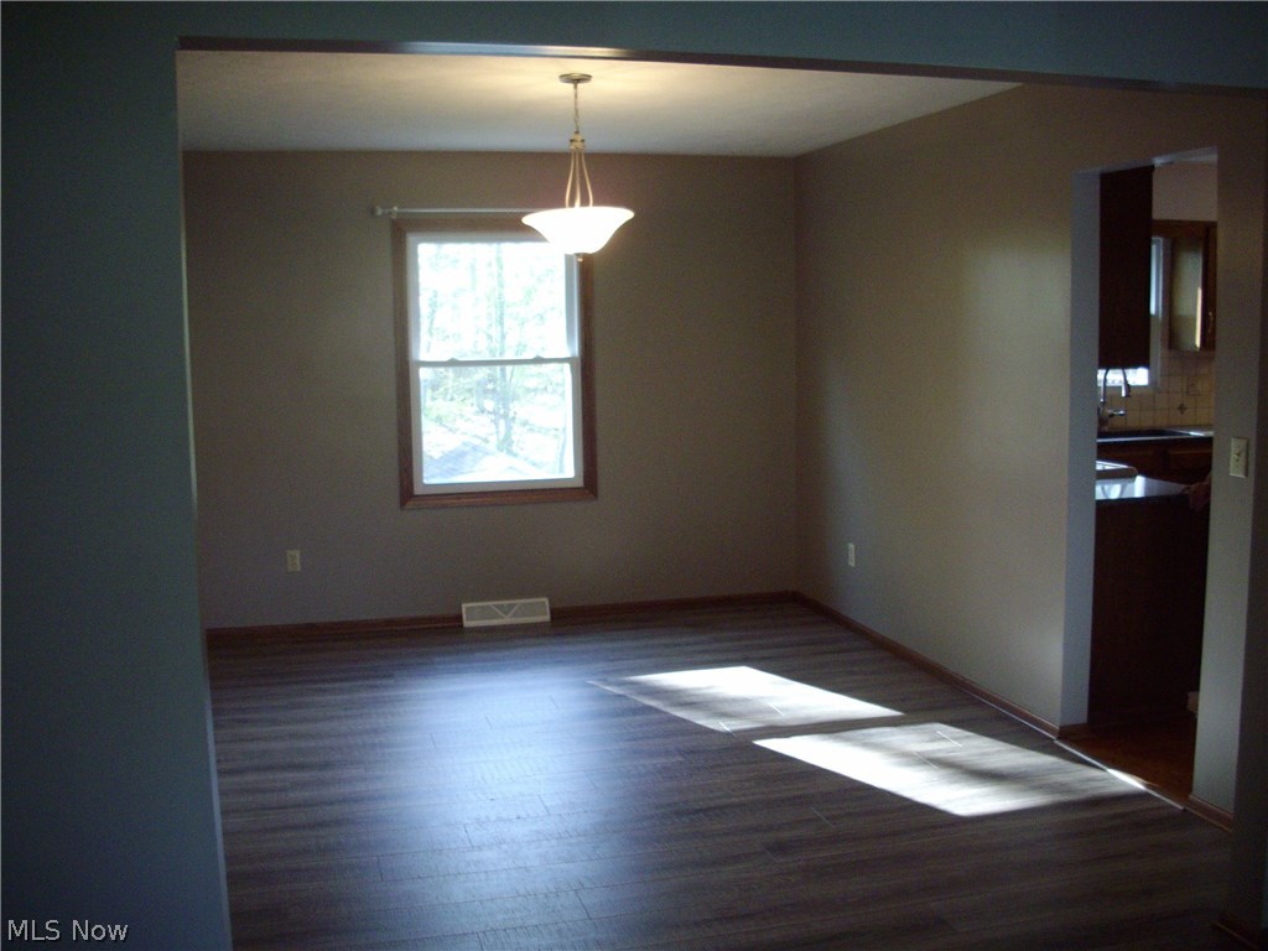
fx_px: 1355
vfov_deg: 38.7
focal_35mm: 37
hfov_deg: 50.1
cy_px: 476
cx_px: 634
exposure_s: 1/50
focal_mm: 6.2
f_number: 2.8
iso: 231
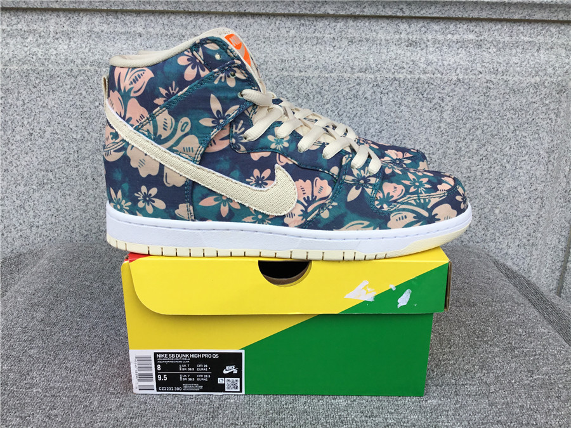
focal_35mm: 31
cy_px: 214
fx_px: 511
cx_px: 286
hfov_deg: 58.4
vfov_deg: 45.4
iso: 25
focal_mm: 3.3
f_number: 2.4
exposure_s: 1/360
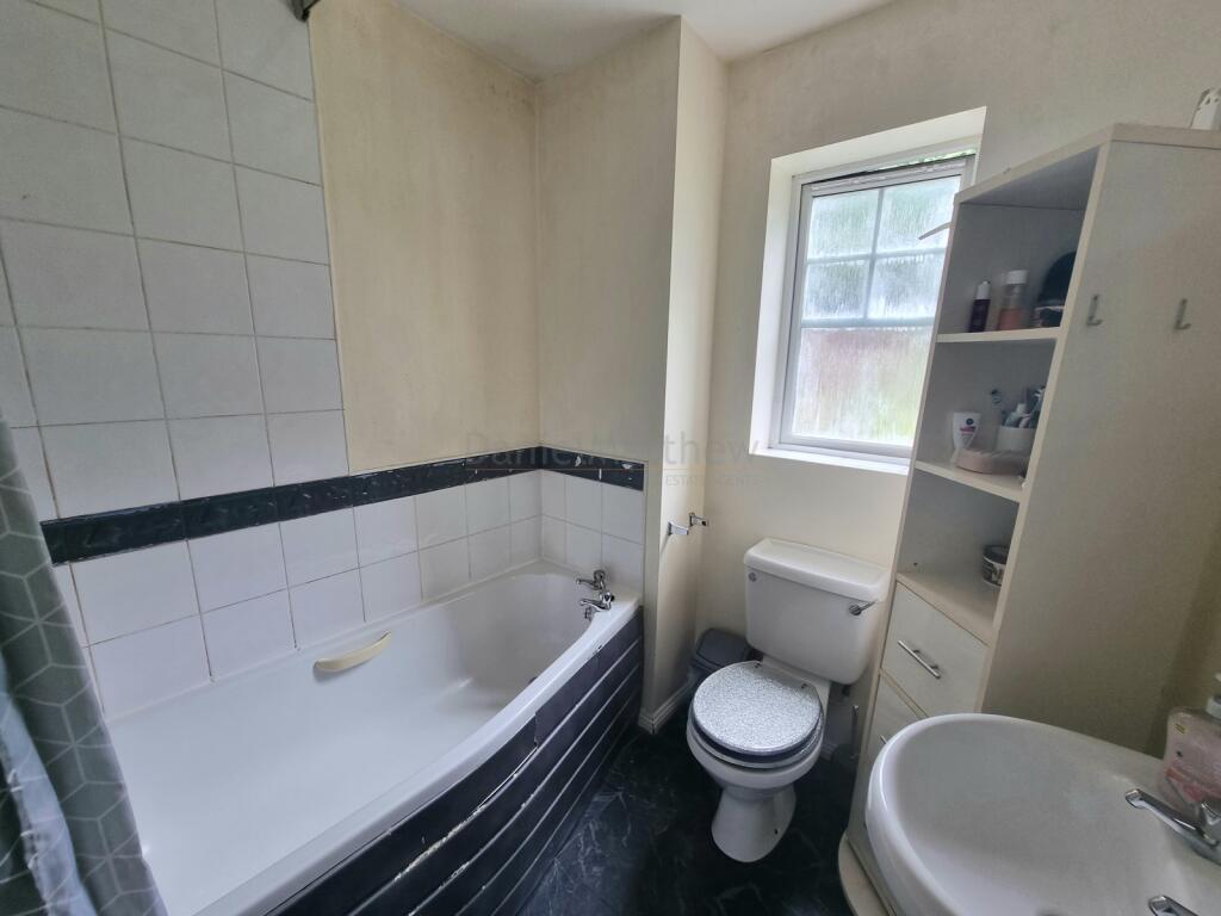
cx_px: 610
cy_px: 458
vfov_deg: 89.9
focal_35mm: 13
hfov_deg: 106.2
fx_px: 459
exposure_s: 1/60.2
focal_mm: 2.2
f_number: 2.2
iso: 80
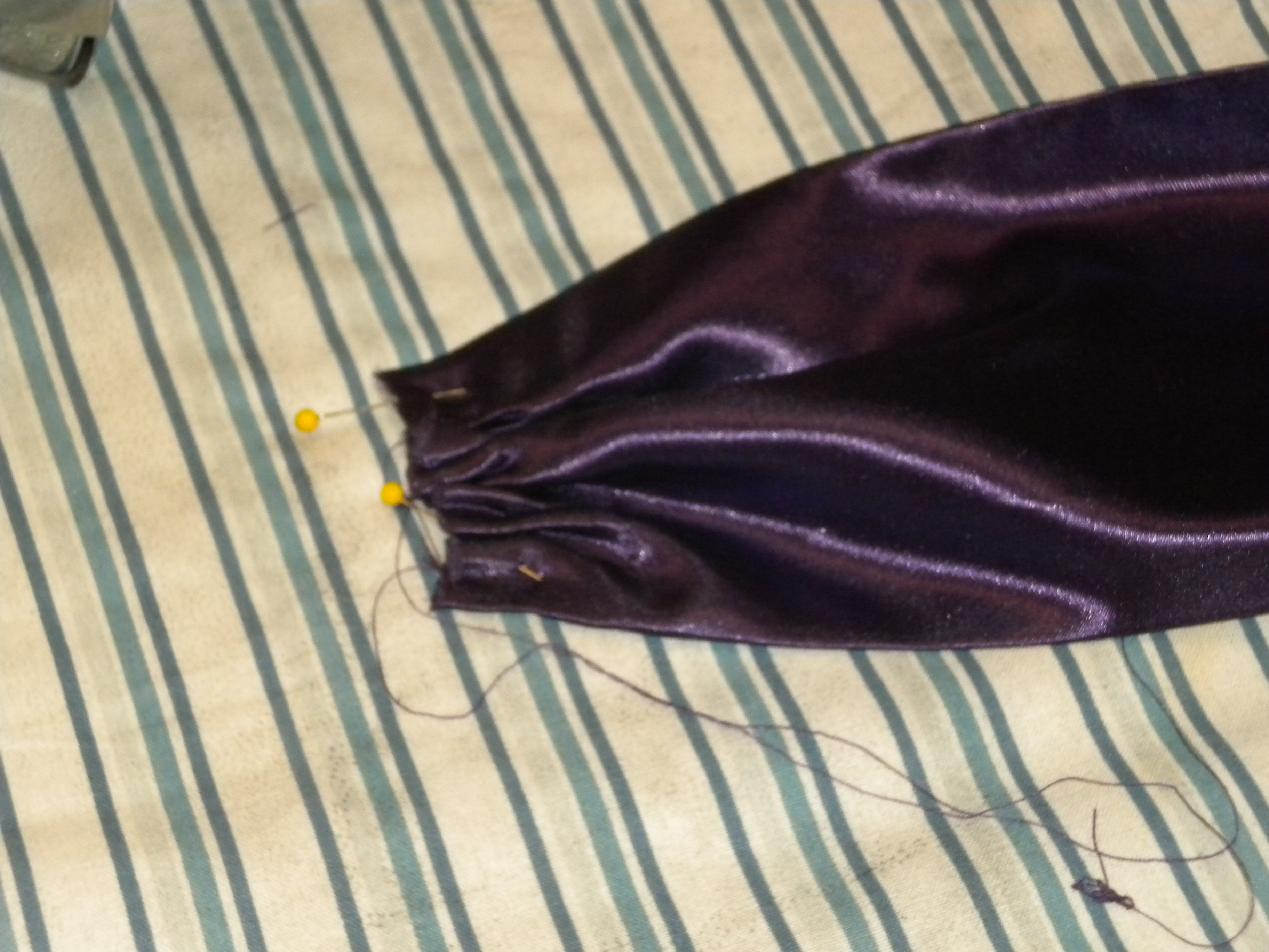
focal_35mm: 105
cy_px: 476
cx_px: 634
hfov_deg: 18.7
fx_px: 3849
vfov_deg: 14.1
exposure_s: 1/60
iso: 400
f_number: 5.9
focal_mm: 18.9
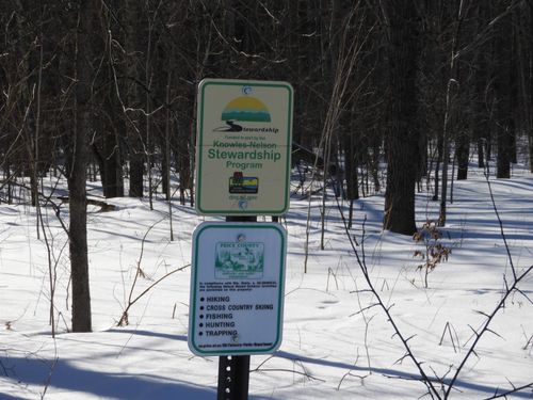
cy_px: 200
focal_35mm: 85
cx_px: 266
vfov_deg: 17.4
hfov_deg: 23.0
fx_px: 1309
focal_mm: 15.2
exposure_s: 1/1000
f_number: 4.5
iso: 100
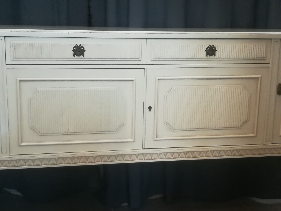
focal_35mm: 49
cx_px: 140
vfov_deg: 29.7
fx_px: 398
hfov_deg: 38.9
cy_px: 106
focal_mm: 3.83
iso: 500
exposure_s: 1/20
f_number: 2.2
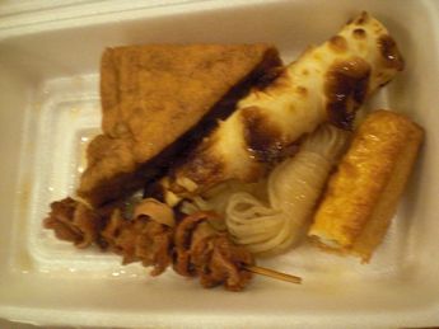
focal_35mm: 38
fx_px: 482
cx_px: 220
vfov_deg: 37.7
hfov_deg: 49.0
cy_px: 164
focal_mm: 6.3
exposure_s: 1/40
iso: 800
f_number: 3.1
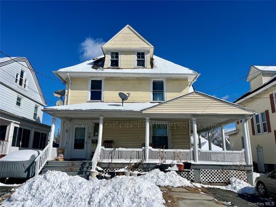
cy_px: 104
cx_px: 138
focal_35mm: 26
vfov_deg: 53.1
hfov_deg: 67.3
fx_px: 207
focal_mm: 5.1
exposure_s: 1/10870
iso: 50
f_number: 1.6
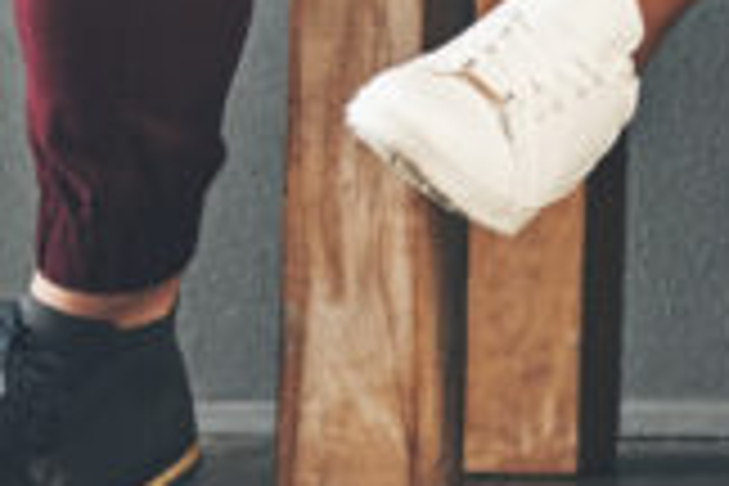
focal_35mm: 216
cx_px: 1818
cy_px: -632
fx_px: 4374
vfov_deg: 6.1
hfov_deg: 8.6
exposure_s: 1/125
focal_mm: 35
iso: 400
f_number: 2.2
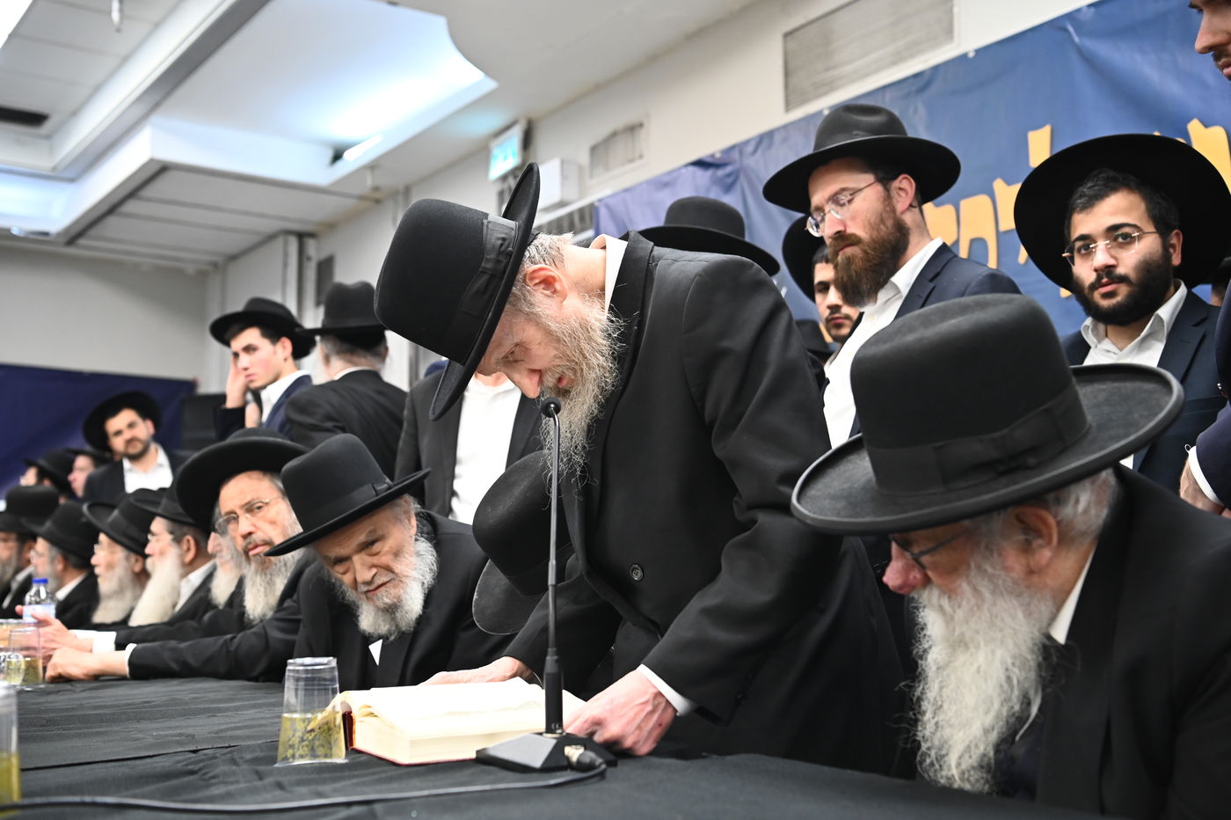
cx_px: 616
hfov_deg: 44.5
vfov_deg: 30.5
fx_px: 1504
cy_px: 410
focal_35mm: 44
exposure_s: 1/160
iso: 2000
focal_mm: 44
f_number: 4
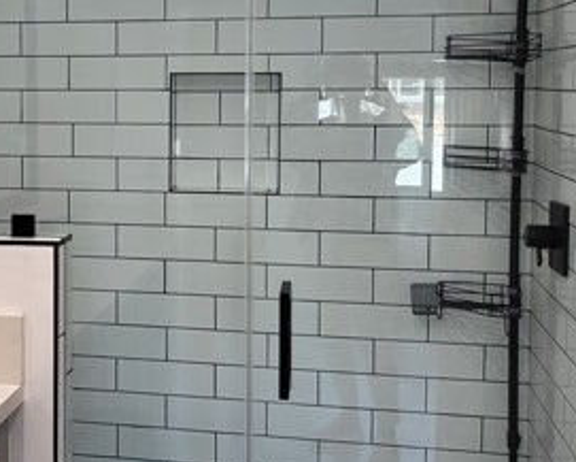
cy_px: 166
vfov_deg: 25.3
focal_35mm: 60
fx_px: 1023
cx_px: 108
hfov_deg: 30.6
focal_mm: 5.96
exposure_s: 1/120
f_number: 1.6
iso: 100
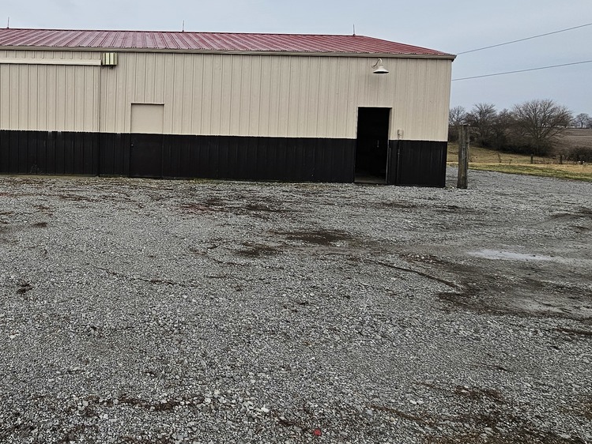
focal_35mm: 25
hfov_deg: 63.9
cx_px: 126
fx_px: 428
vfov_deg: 53.2
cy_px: 130
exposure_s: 1/1000
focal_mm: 2.2
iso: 64
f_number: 2.2
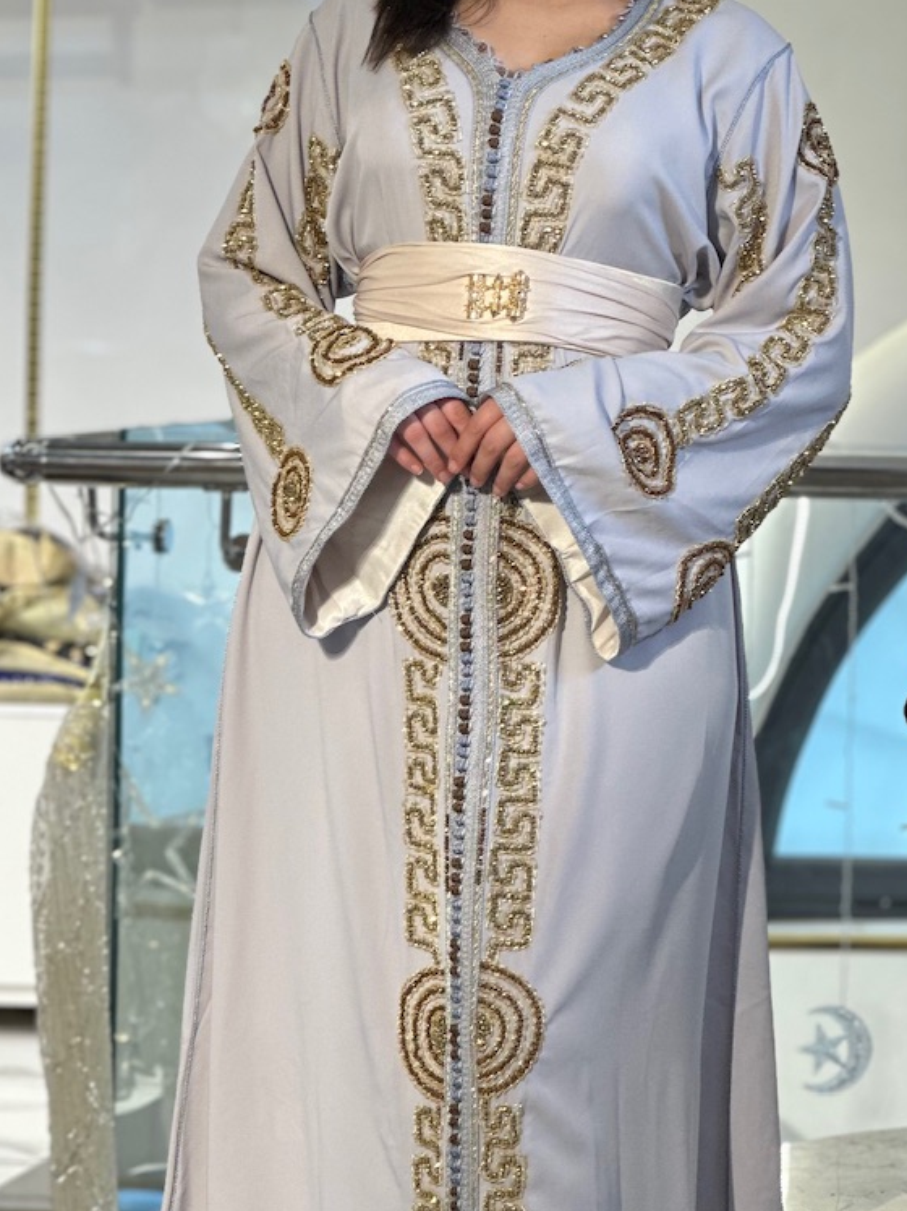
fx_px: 4613
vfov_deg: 14.9
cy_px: 491
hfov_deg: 11.2
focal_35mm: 132
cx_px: 512
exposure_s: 1/100
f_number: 2.8
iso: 50
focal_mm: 9
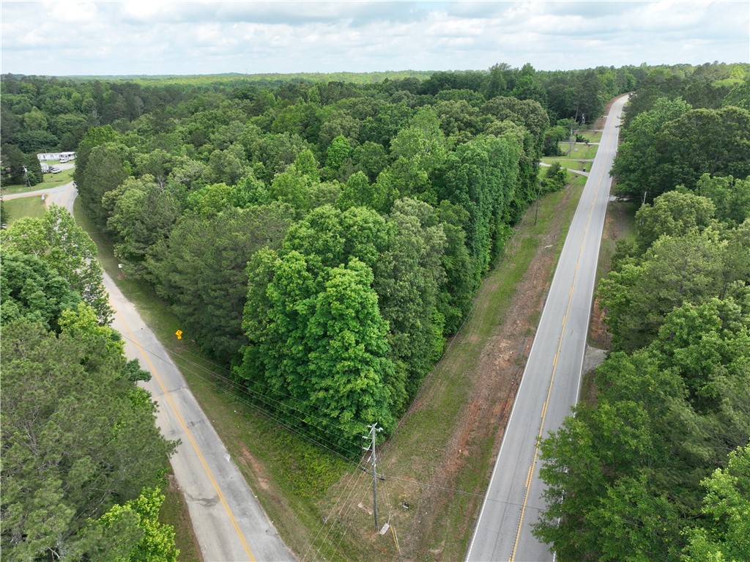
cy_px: 281
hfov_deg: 71.6
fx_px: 520
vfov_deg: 56.8
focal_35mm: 24
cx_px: 375
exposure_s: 1/160
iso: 200
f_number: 2.8
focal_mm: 12.29
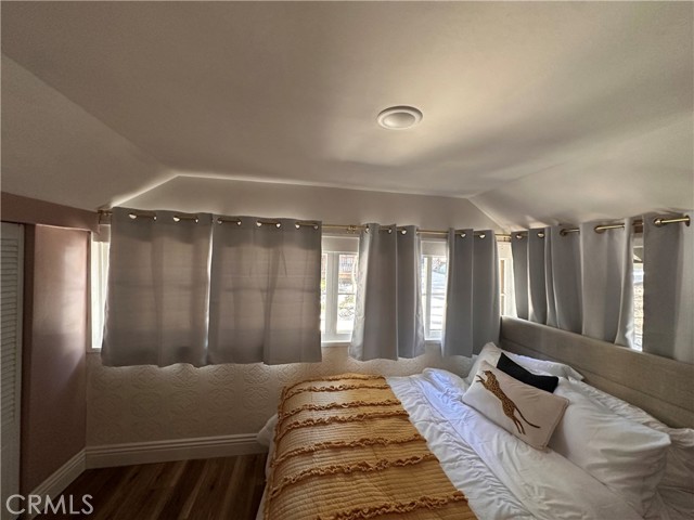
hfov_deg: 102.1
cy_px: 260
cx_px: 347
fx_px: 281
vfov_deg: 85.7
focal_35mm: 14
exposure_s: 1/73
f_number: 2.2
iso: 320
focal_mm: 2.22
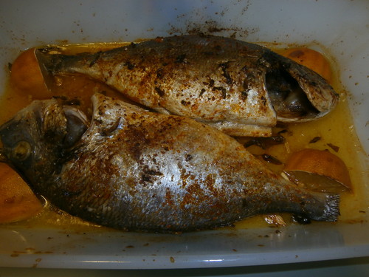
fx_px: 256
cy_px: 138
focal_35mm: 24
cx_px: 184
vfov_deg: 56.8
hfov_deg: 71.6
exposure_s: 1/30
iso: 100
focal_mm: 4.2
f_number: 3
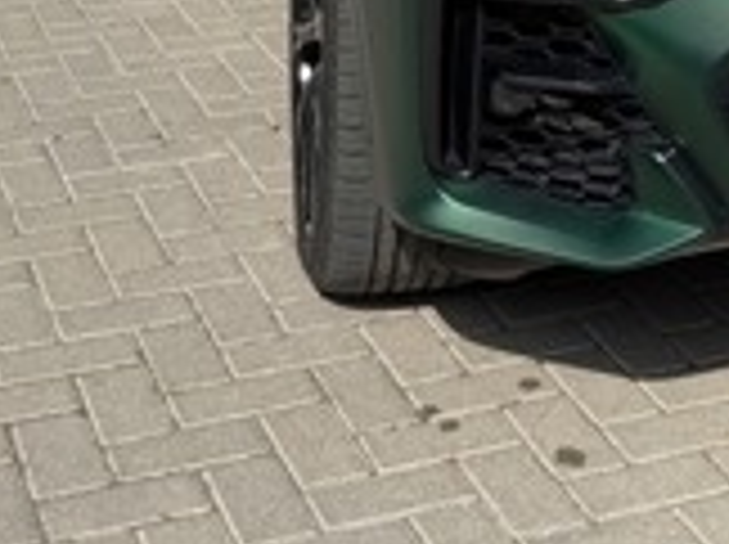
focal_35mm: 89
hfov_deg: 21.8
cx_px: 572
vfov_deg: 14.7
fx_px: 1872
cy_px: -409
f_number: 1.78
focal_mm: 6.76
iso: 80
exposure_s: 1/3953
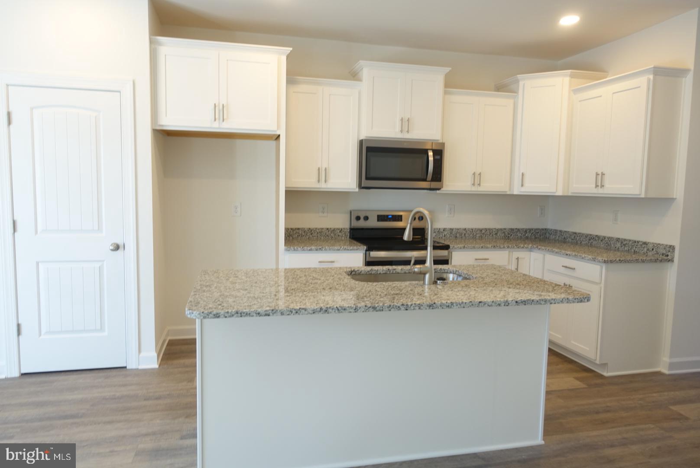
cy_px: 234
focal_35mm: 24
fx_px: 467
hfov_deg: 73.7
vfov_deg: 53.2
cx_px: 350
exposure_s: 1/40
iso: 125
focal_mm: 8.8
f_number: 2.8
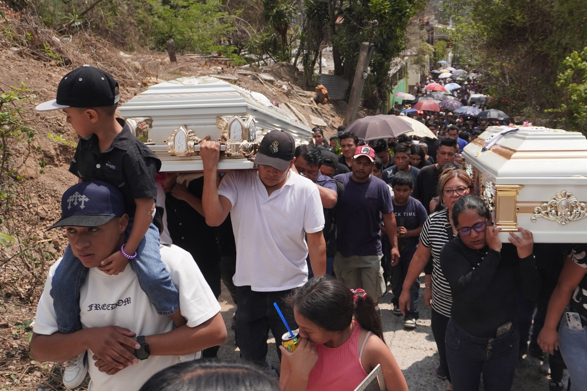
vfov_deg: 34.2
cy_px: 177
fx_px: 636
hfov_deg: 48.9
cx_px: 379
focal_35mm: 39
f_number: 4
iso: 320
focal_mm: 18
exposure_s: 1/4000
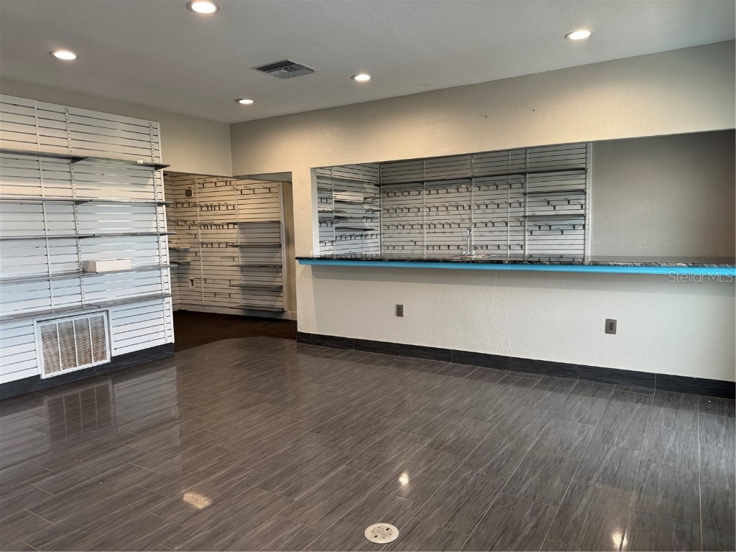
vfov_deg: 56.8
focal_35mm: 24
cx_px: 368
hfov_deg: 71.6
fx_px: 510
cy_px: 276
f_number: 1.78
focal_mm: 6.76
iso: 200
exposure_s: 1/120
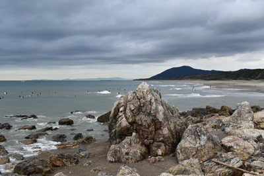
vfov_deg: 31.8
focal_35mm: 42
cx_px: 132
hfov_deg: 46.4
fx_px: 308
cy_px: 88
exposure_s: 1/320
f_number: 9
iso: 200
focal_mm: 28
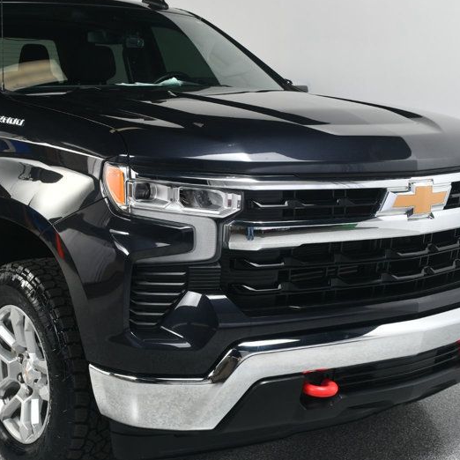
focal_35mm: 60
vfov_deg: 28.6
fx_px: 902
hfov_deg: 28.3
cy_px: 238
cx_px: 123
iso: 100
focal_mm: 24
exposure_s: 1/160
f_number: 10
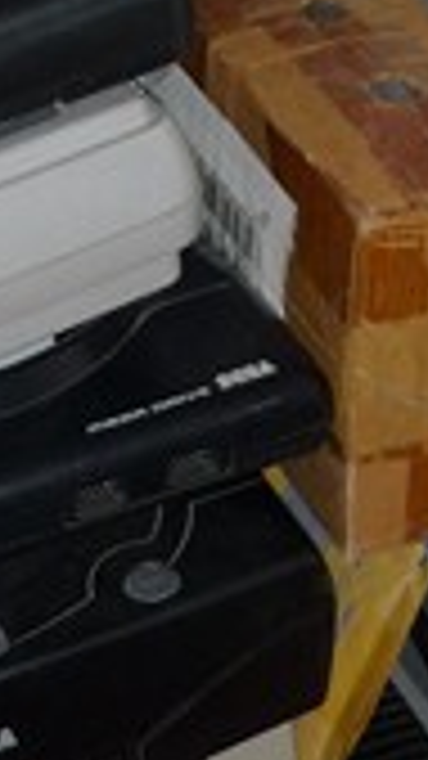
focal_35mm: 128
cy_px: -234
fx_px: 2584
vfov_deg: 15.9
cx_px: 554
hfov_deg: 9.3
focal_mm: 5.5
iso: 100
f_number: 2.8
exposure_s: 1/30
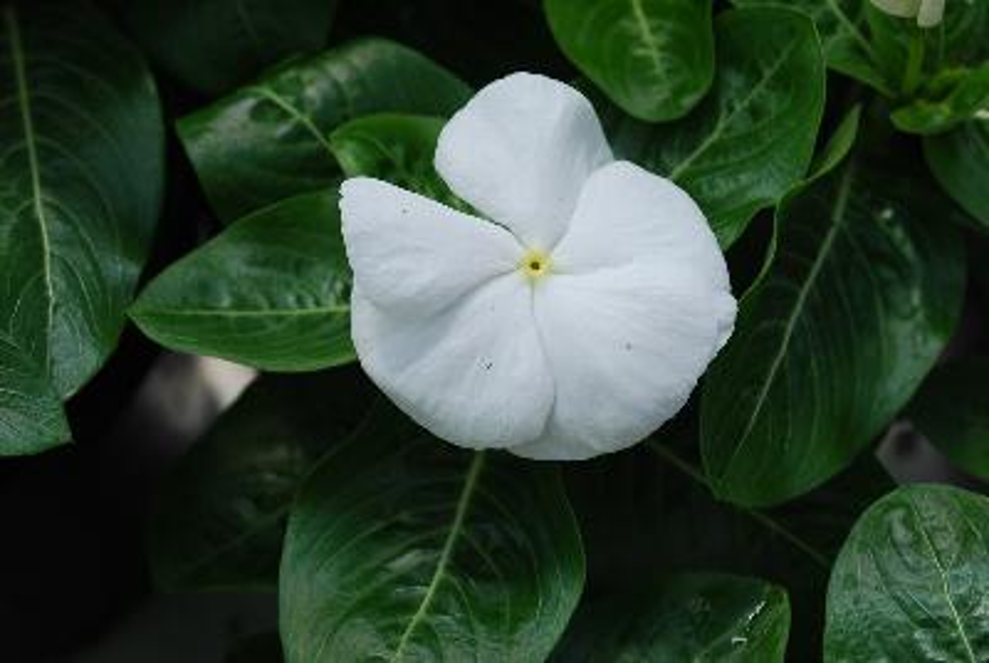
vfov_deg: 20.2
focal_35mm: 68
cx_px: 494
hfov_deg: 29.8
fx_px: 1857
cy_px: 332
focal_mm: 45
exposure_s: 1/160
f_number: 8
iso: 100
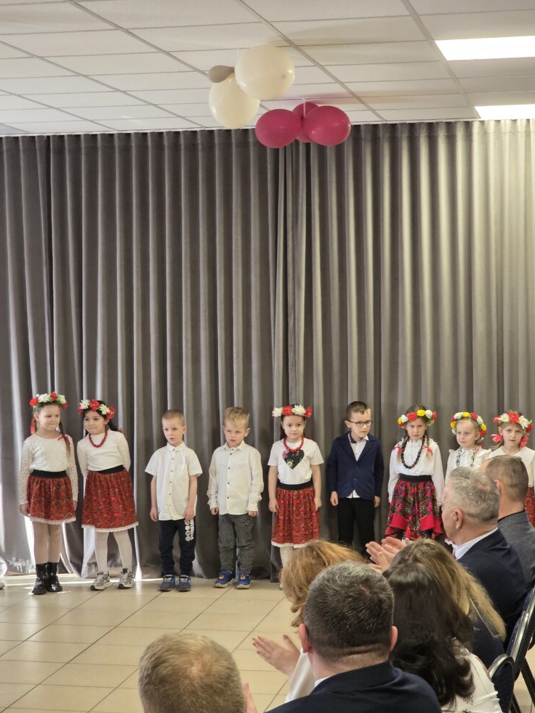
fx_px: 1483
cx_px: 271
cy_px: 364
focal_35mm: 72
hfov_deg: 20.4
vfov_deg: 27.0
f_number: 2.4
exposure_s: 1/100
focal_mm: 7.9
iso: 400
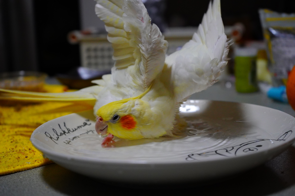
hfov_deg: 32.9
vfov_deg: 22.3
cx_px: 148
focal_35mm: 61
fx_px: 500
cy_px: 98
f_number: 5.6
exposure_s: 1/800
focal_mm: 61
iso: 5000
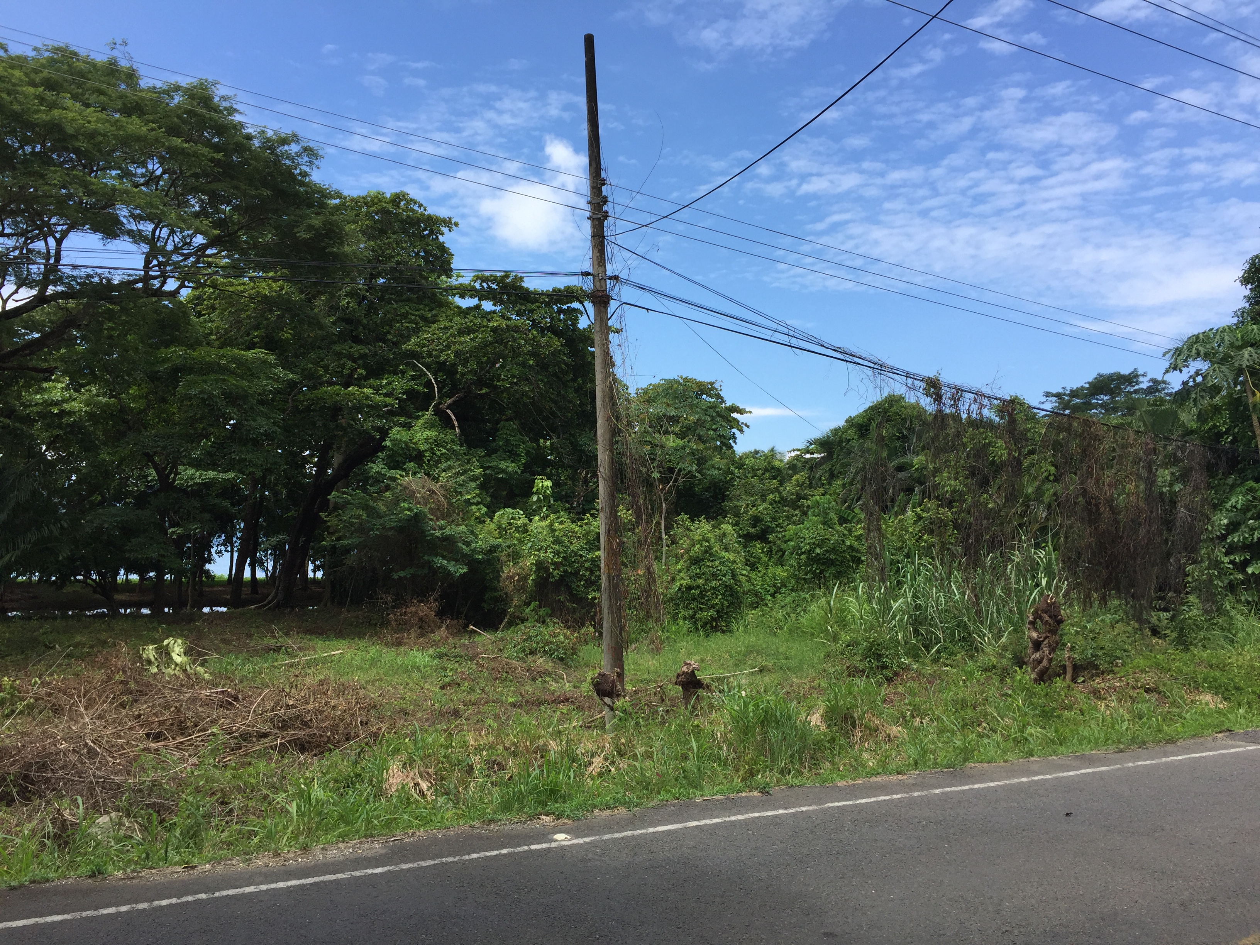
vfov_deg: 48.2
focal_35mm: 29
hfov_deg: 61.7
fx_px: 1056
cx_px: 630
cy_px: 472
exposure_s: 1/1799
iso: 32
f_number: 2.2
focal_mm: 4.15
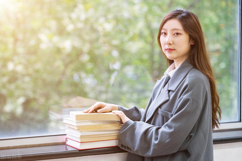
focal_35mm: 85
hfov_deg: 23.9
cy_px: 80
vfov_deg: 16.1
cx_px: 121
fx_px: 571
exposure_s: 1/125
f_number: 2.2
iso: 800
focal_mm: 85
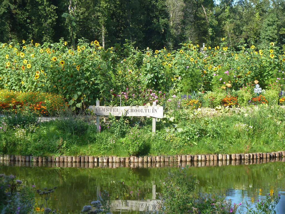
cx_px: 142
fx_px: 913
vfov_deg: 13.3
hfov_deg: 17.7
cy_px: 107
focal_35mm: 111
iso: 80
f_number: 4.4
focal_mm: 18.2
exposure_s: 1/160
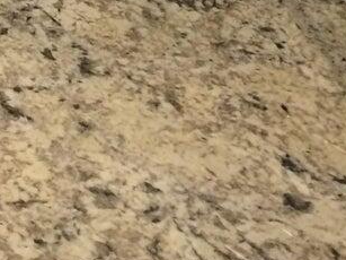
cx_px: -314
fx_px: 1289
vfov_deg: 10.5
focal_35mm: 129
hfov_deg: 13.4
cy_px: -260
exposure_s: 1/30
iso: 160
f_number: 2.2
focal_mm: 4.15
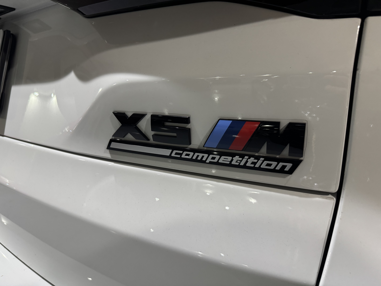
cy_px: 143
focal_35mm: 24
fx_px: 264
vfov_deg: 56.8
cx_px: 190
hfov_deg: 71.6
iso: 400
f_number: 1.78
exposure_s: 1/60
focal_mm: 6.76
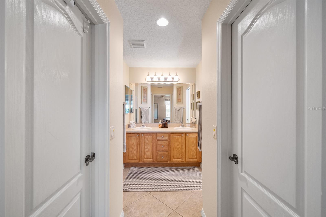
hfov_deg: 100.4
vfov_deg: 77.3
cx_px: 163
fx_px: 136
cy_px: 108
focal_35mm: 15
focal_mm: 15
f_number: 8
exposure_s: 1/15
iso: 500
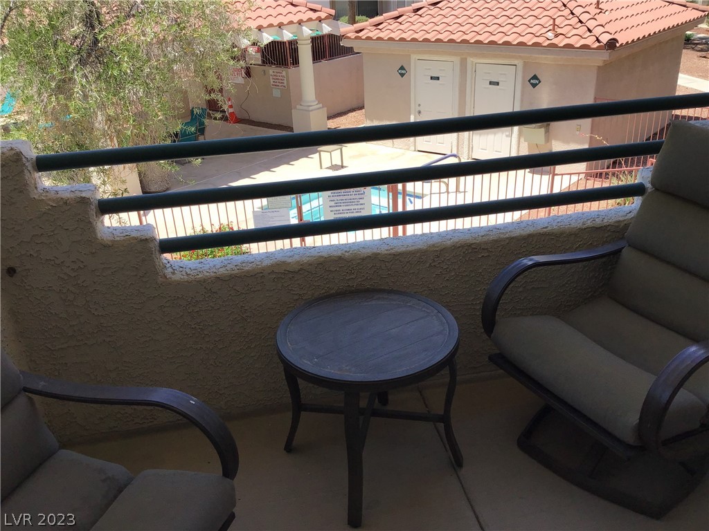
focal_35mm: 31
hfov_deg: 58.4
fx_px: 635
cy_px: 266
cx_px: 354
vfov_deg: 45.4
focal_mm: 3.3
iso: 25
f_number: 2.4
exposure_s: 1/769
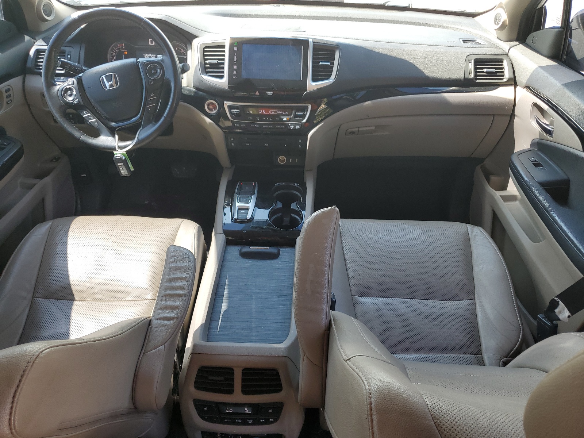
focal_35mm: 26
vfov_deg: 53.1
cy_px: 219
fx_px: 439
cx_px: 292
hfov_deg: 67.3
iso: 50
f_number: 1.5
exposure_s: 1/141
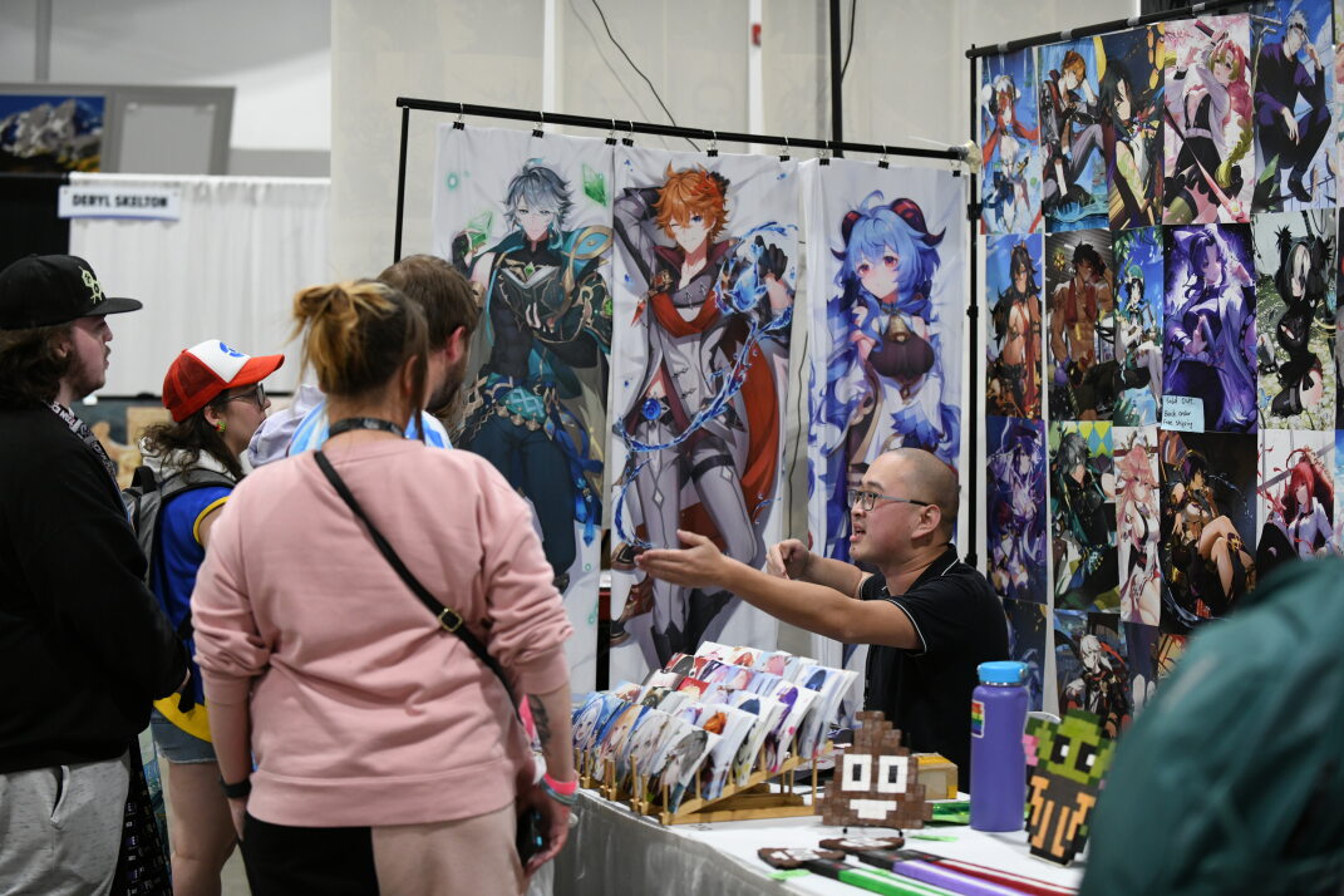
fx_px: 2613
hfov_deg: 28.8
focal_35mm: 70
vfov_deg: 19.5
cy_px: 448
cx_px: 672
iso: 2000
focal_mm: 70
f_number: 3.2
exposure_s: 1/250
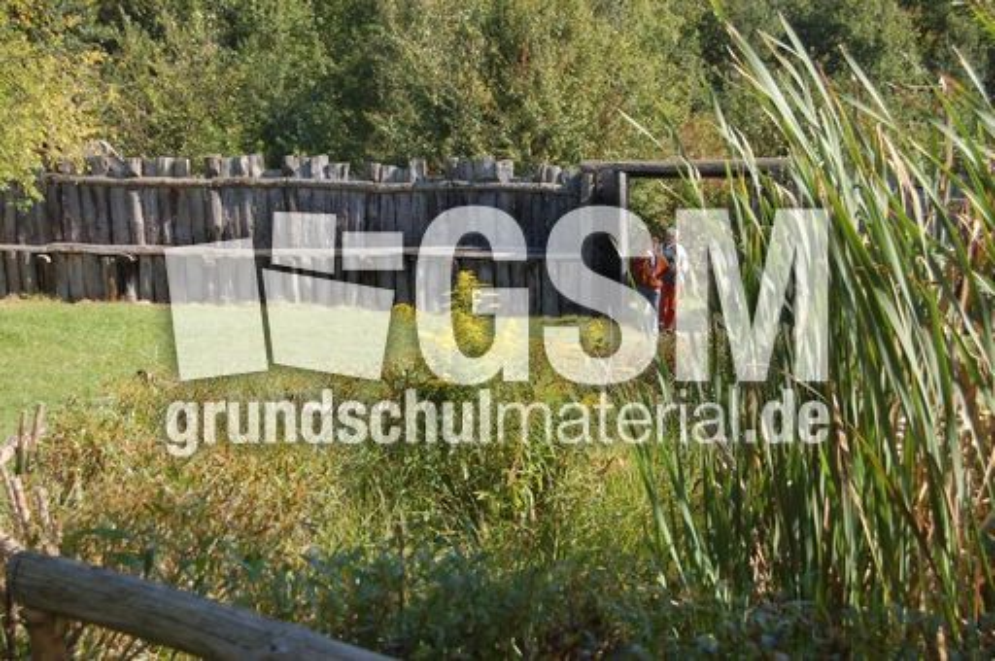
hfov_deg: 33.4
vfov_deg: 22.6
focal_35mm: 60
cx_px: 498
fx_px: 1656
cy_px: 330
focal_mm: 40
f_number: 7.1
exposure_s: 1/200
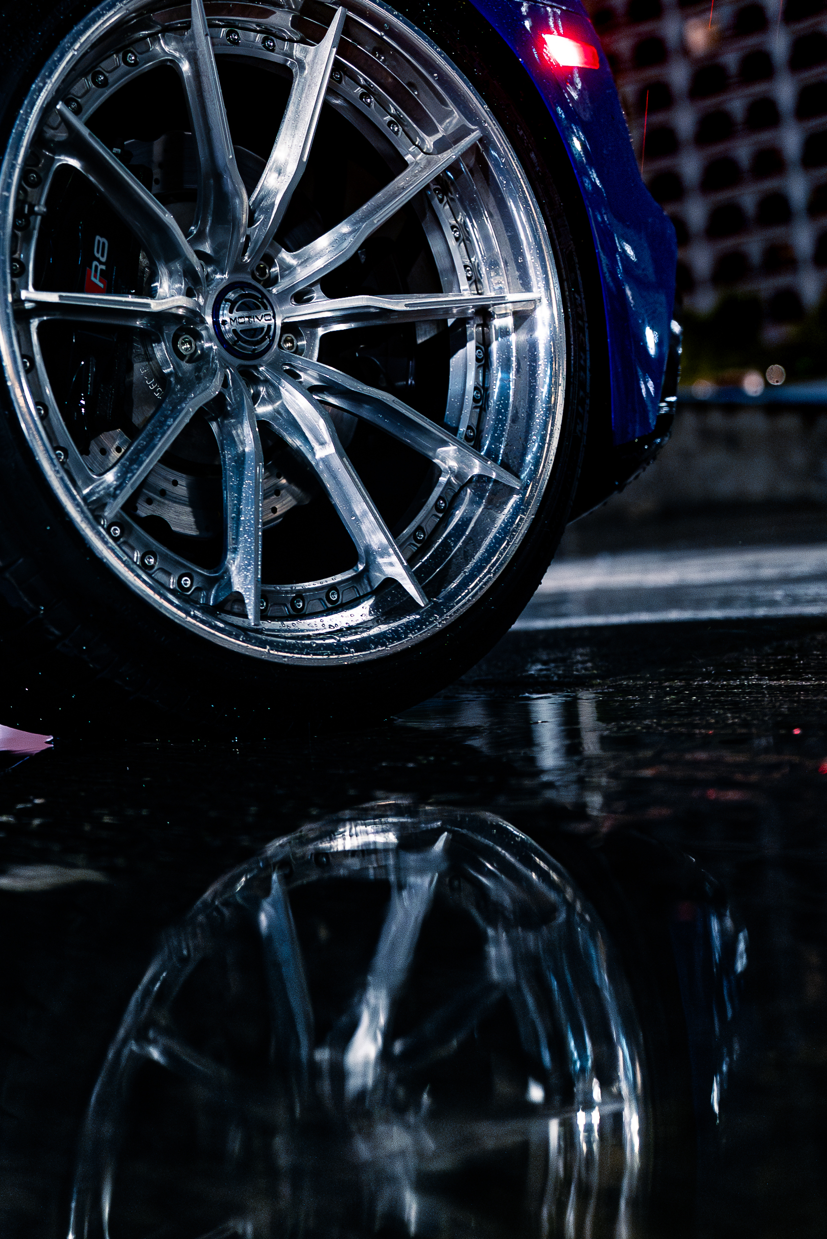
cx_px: 252
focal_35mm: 58
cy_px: 303
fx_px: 1985
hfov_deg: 23.4
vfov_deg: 33.9
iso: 800
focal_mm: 34.4
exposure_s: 1/60
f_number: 1.8
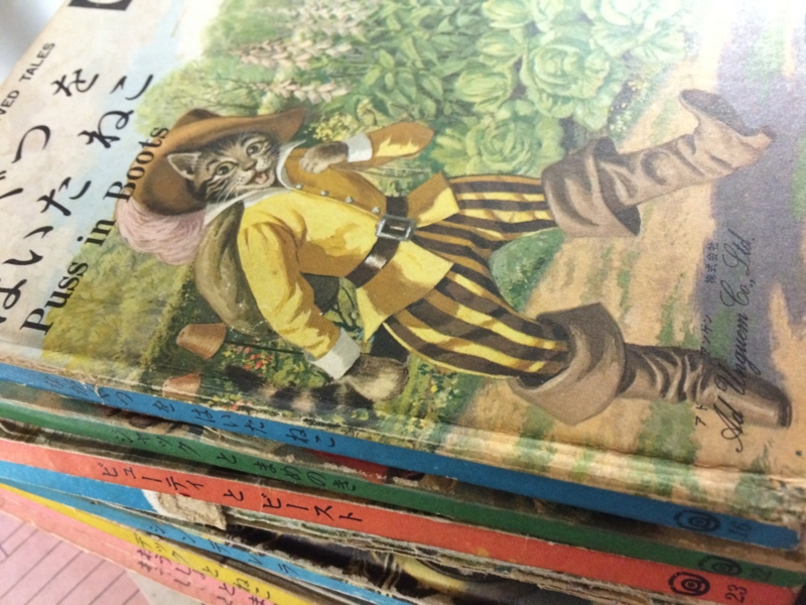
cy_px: 302
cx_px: 403
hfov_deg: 61.7
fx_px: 675
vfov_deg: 48.2
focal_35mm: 29
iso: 320
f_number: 2.2
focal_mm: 4.15
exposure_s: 1/30
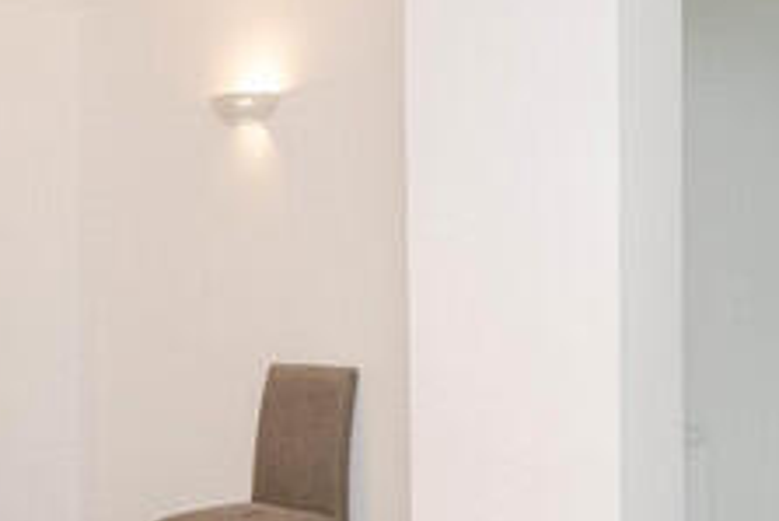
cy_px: 288
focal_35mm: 55
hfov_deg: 35.4
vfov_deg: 24.6
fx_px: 1191
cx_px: 196
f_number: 5.6
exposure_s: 1/60
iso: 1250
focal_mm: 12
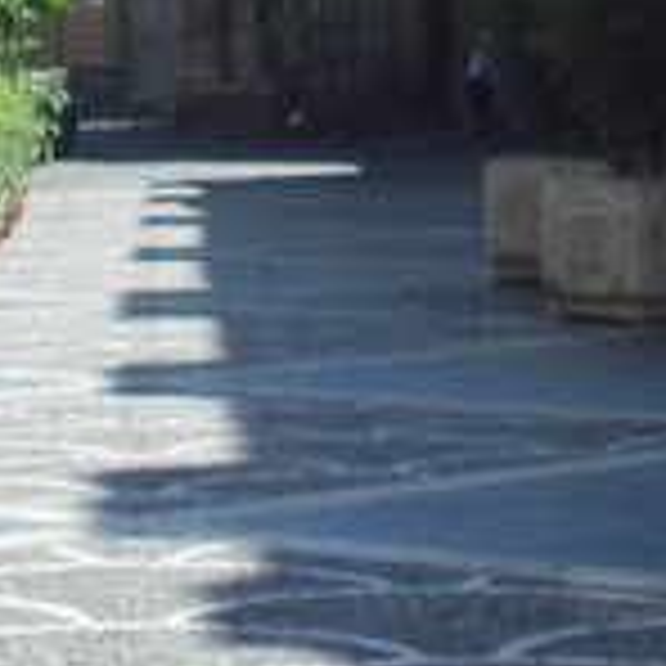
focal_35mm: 182
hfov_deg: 9.6
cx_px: 248
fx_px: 3962
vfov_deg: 9.4
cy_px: -248
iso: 100
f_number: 8
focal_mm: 6.2
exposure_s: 1/160
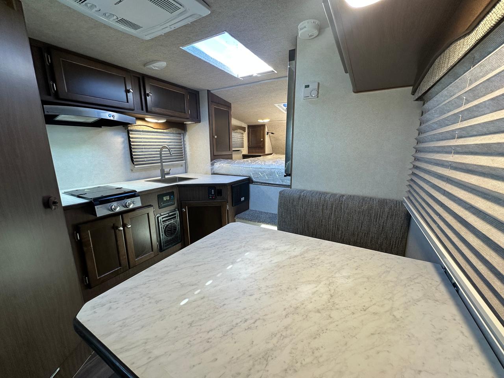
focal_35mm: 14
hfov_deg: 102.1
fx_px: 204
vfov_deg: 85.7
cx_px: 252
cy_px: 189
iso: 125
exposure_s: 1/99
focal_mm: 2.22
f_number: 2.2
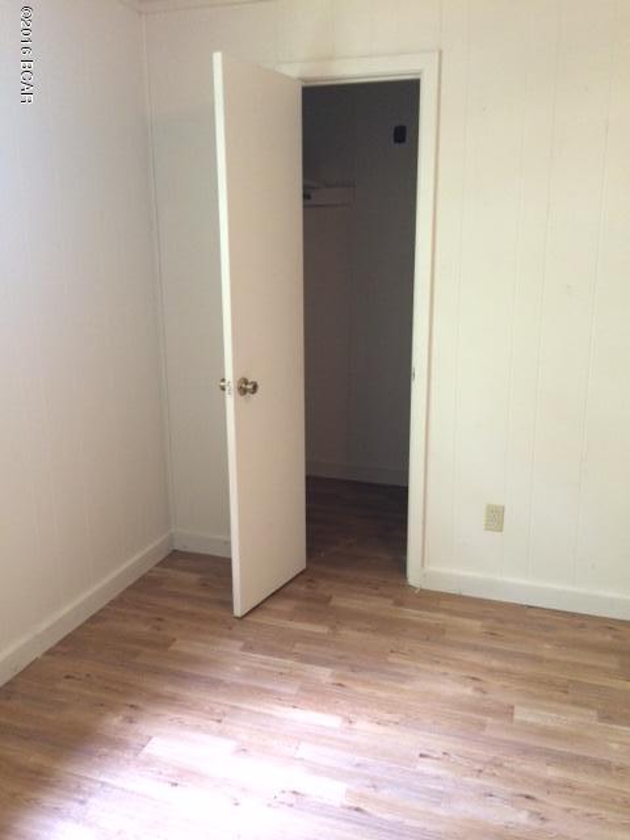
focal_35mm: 29
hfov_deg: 48.2
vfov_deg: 61.7
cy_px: 420
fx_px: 704
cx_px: 315
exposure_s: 1/30
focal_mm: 4.15
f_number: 2.2
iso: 160
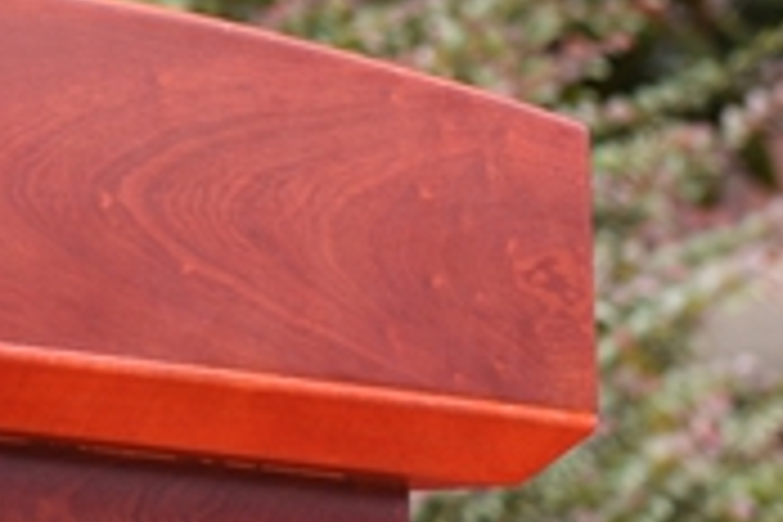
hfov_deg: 6.2
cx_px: -441
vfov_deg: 4.2
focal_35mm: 327
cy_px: -328
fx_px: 7112
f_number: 4.5
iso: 400
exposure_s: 1/1250
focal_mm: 95
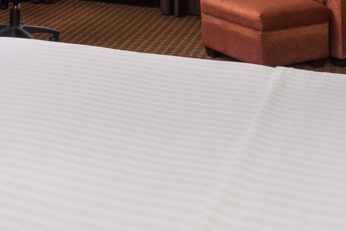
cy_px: 24
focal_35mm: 72
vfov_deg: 18.6
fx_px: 692
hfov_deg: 27.6
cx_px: 78
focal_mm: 24
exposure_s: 1/25
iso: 400
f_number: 11
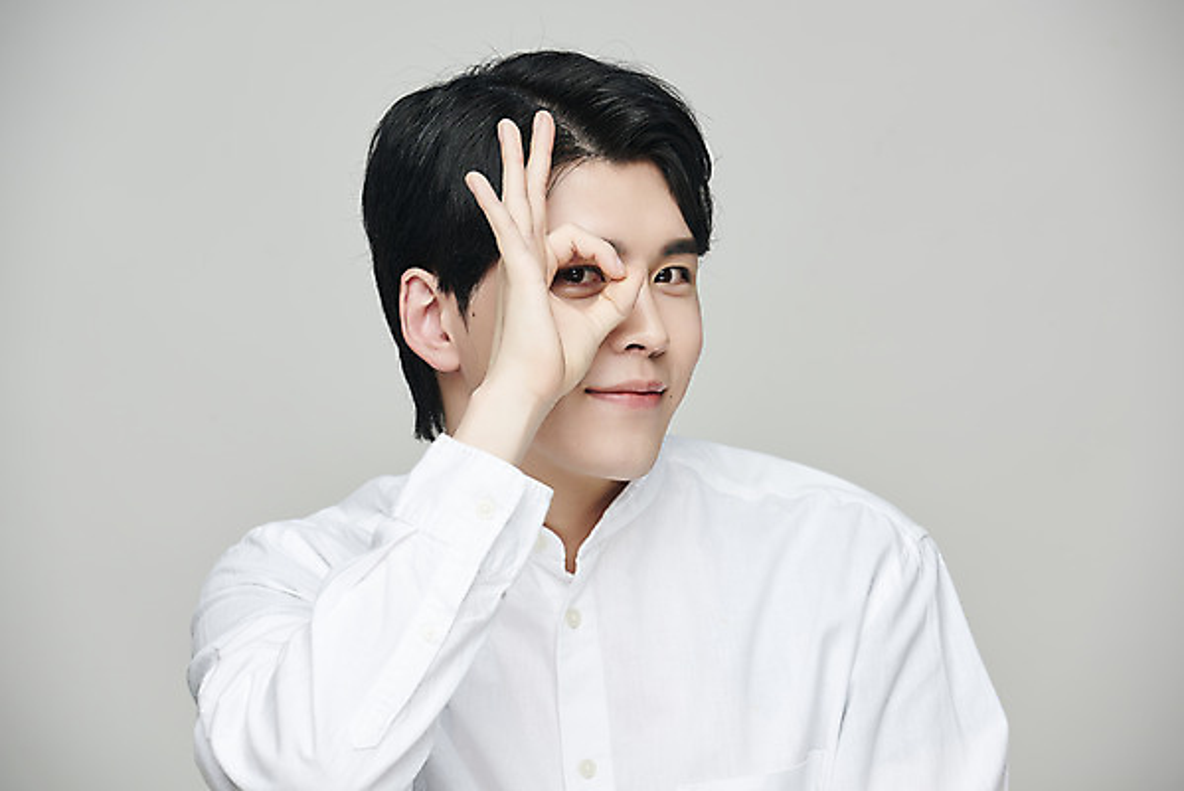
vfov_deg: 6.9
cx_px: 592
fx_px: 6581
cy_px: 396
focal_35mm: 200
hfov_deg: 10.3
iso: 64
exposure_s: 1/125
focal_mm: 200
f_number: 8
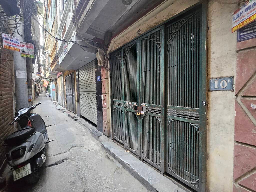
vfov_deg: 89.9
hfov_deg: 106.2
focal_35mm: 13
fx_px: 96
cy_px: 96
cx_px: 128
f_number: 2.2
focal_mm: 1.74
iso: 400
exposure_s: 1/101
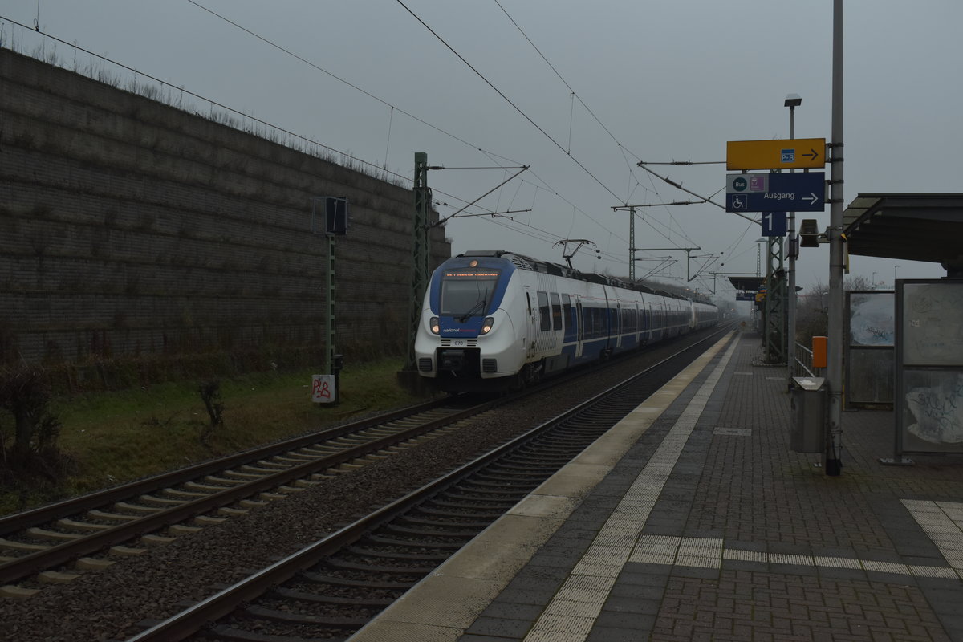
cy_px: 321
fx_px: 1043
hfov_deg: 49.6
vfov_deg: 34.2
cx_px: 482
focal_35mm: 39
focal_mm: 26
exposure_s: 1/640
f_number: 7.1
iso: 500
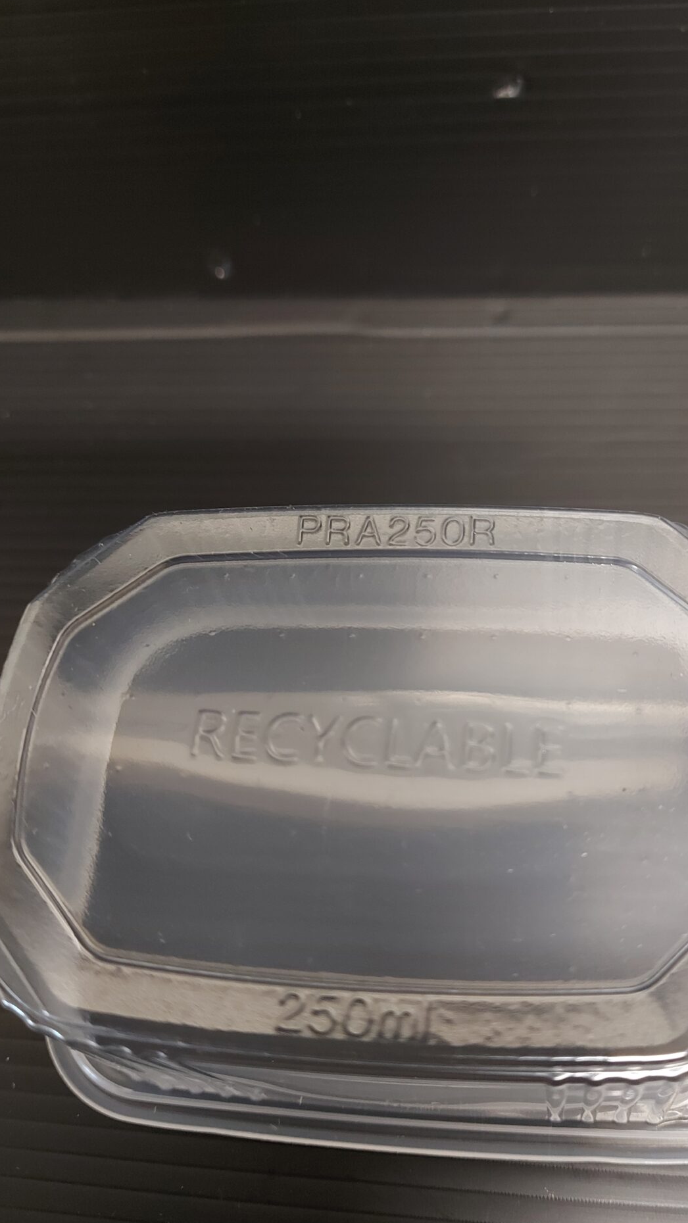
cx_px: 415
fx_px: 875
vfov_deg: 69.9
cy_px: 622
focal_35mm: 27
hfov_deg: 42.7
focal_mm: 5.23
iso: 500
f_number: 1.8
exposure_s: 1/25
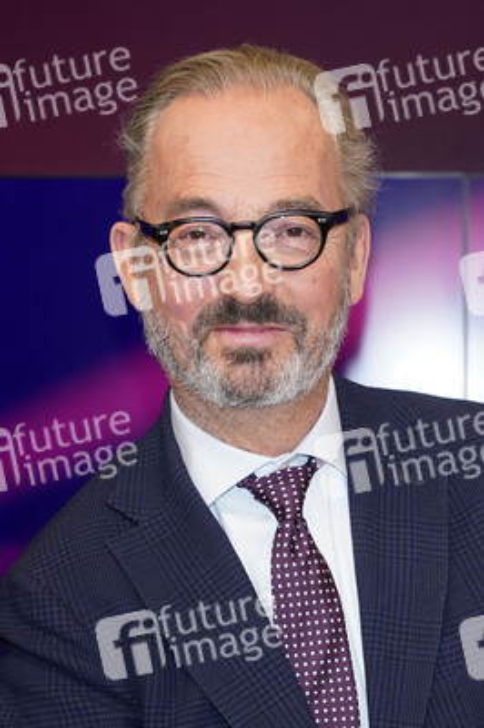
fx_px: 1232
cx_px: 242
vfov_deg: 32.9
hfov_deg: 22.2
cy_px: 364
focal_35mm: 61
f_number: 5.6
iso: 2000
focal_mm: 61
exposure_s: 1/160
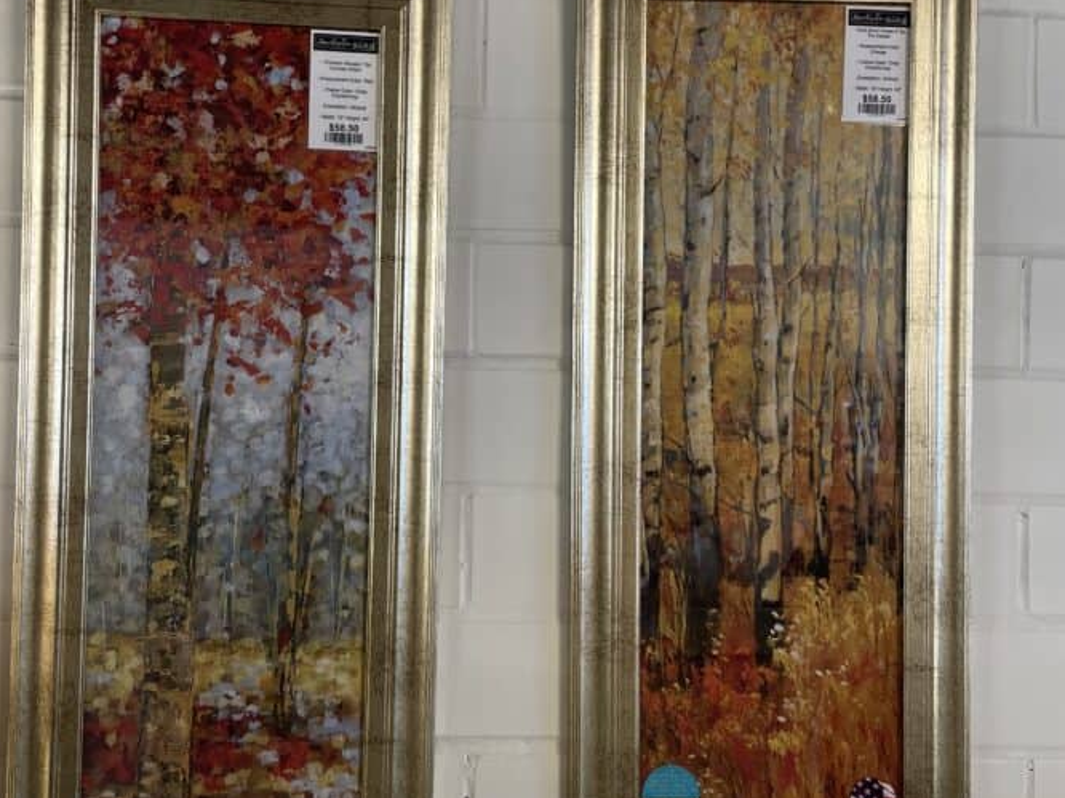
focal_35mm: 40
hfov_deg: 46.7
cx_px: 470
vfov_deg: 35.9
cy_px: 358
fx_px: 1230
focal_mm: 4.2
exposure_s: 1/60
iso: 125
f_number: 1.6
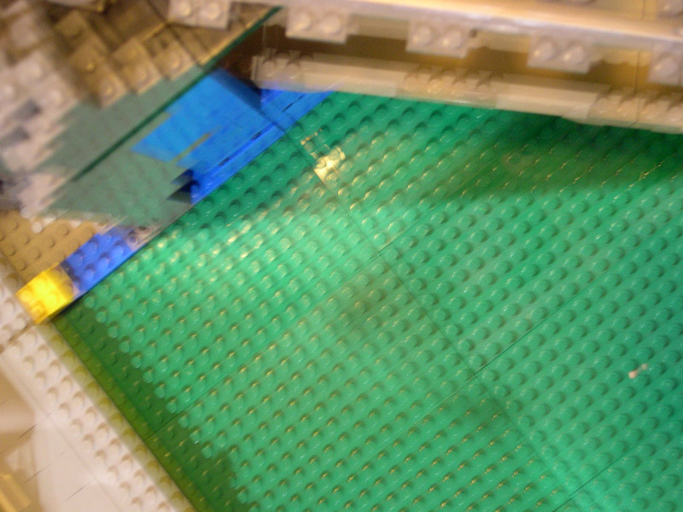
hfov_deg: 33.8
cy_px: 256
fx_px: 1125
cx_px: 342
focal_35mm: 57
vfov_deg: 25.7
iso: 400
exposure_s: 1/4.3
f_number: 3.4
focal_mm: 12.2
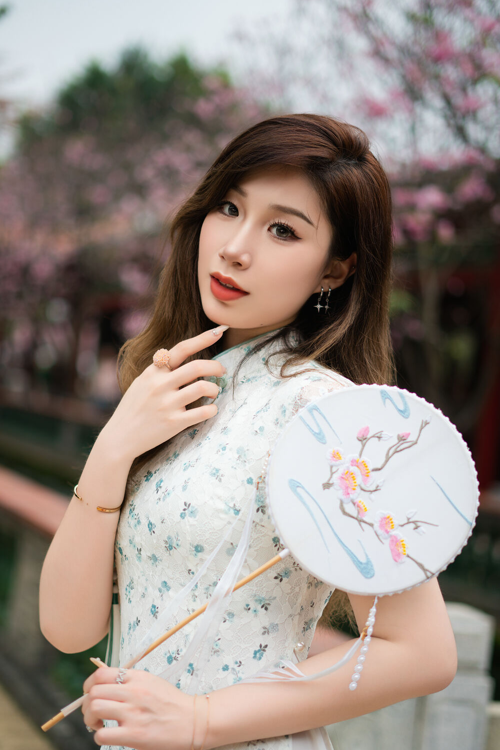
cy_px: 417
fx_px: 1249
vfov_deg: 33.4
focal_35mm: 60
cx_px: 228
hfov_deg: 22.6
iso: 100
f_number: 1.8
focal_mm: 50
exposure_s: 1/320
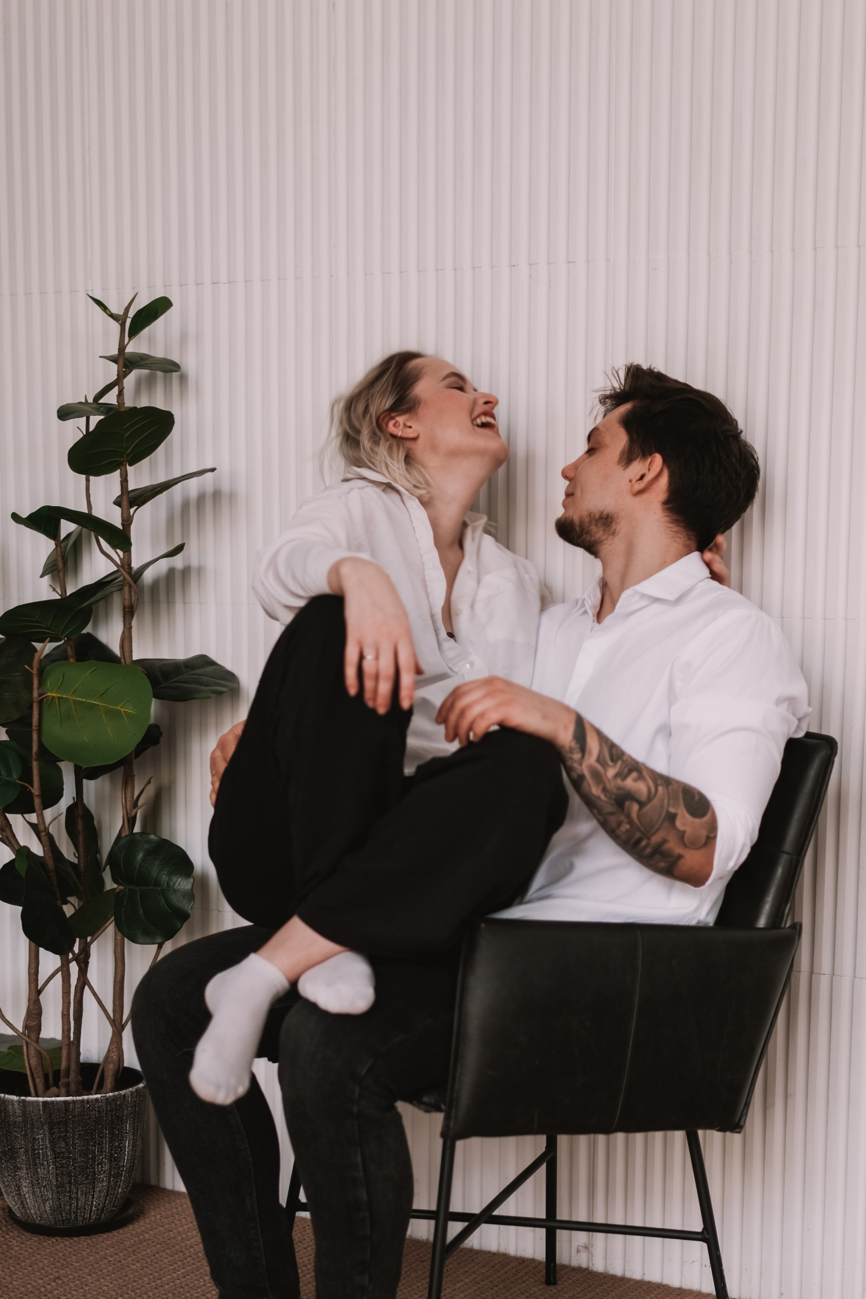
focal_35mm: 45
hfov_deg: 29.9
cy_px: 650
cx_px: 433
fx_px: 1624
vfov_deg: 43.6
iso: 160
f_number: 1.4
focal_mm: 30
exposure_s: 1/40
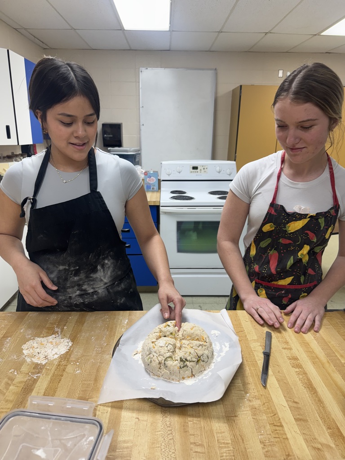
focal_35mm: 24
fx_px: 319
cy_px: 230
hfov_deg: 56.8
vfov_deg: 71.6
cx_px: 172
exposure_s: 1/120
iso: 125
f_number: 1.78
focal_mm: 6.76
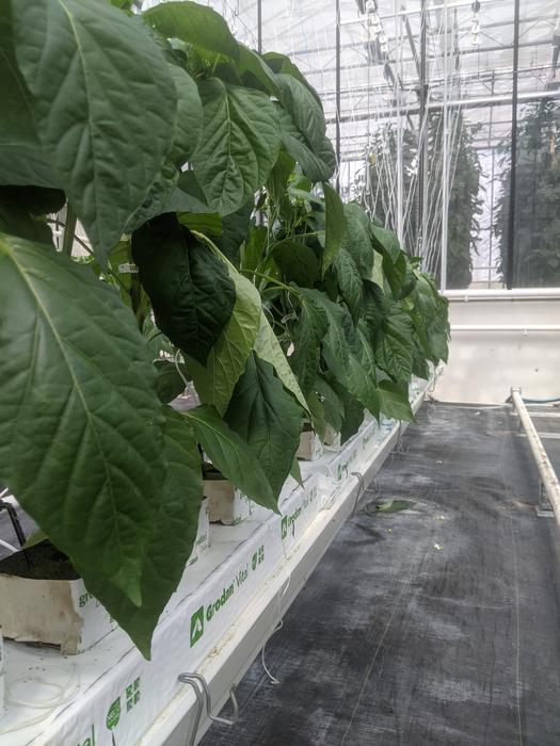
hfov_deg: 51.4
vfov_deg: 65.3
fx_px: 582
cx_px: 280
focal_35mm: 27
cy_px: 373
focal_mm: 4.44
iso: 47
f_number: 1.8
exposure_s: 1/1170
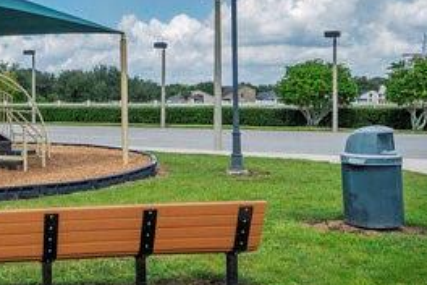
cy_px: 93
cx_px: -15
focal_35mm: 53
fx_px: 629
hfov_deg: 33.8
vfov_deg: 25.4
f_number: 6.3
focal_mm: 14
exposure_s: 1/2500
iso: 400
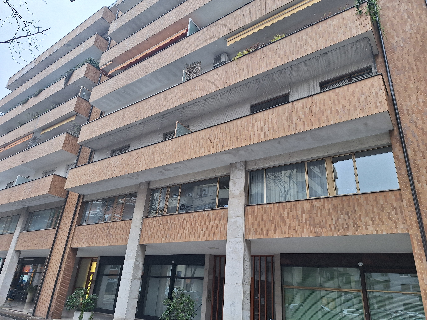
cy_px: 160
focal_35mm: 23
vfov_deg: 58.9
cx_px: 214
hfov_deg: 73.9
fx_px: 284
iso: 40
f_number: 1.8
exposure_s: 1/353
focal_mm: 5.54
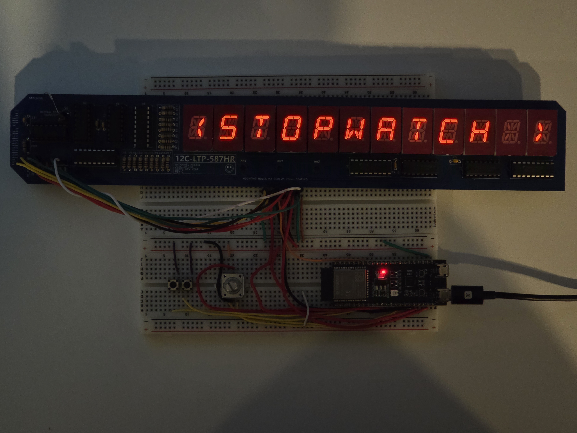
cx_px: 288
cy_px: 216
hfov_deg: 28.2
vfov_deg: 21.3
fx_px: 1150
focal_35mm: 69
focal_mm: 7
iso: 500
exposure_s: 1/30
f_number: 2.4
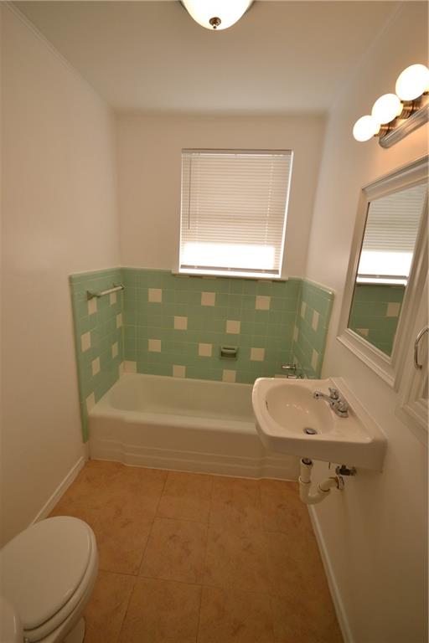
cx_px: 214
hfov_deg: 77.3
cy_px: 322
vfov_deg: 100.4
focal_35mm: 15
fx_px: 268
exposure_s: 1/125
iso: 280
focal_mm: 10
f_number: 5.6
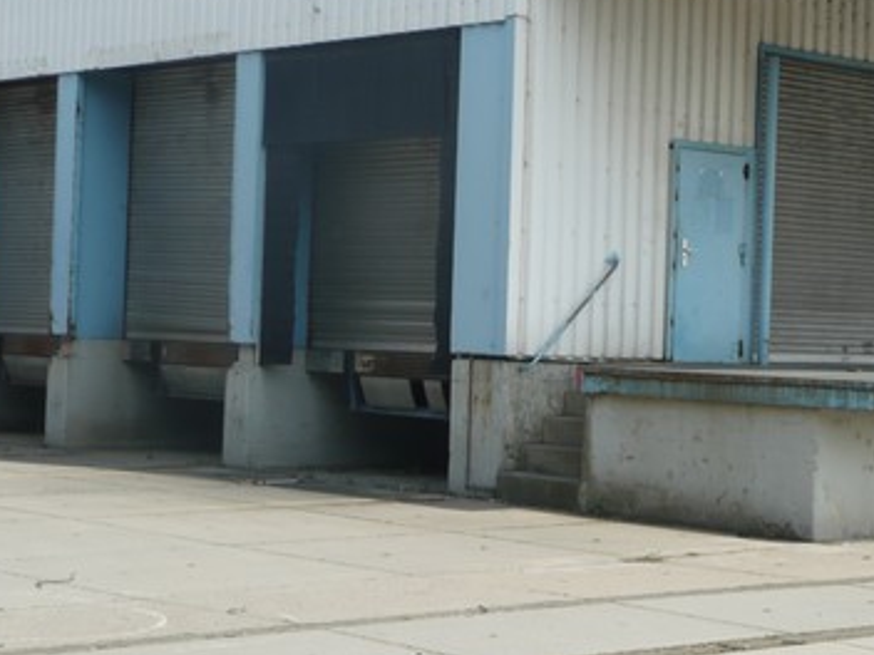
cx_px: 464
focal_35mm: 87
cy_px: 295
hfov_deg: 22.5
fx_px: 2197
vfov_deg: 17.0
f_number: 4.4
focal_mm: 9.5
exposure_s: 1/500
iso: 100
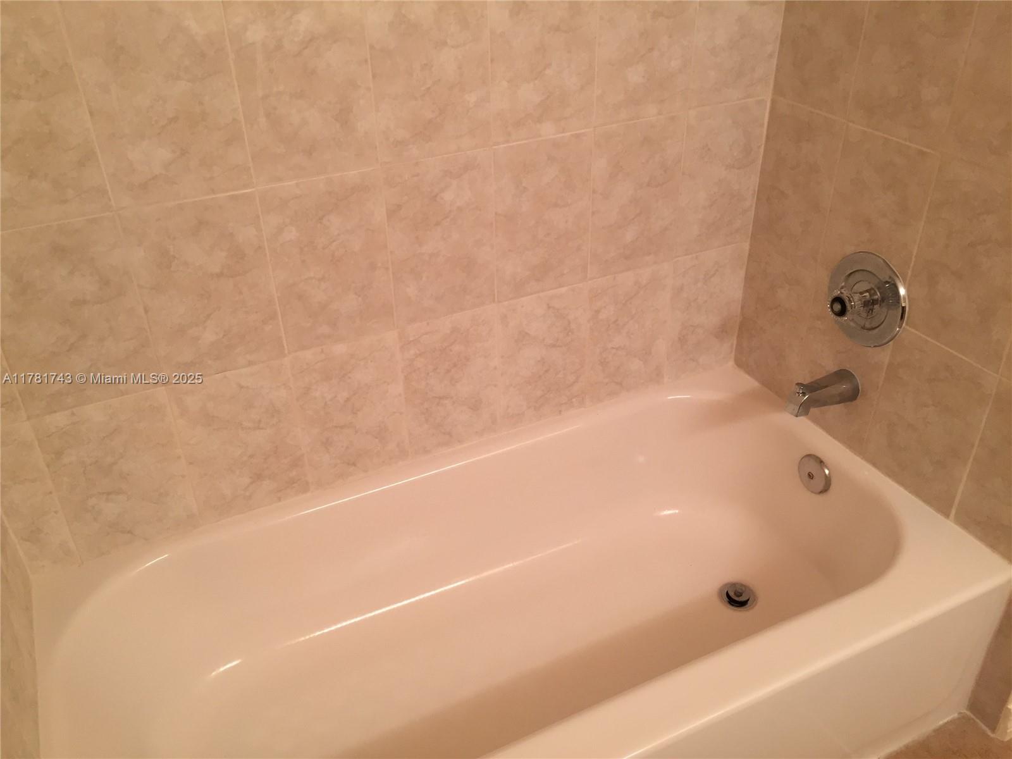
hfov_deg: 61.7
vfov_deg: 48.2
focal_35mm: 29
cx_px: 506
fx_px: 848
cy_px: 380
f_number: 2.2
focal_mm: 4.15
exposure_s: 1/30
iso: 64
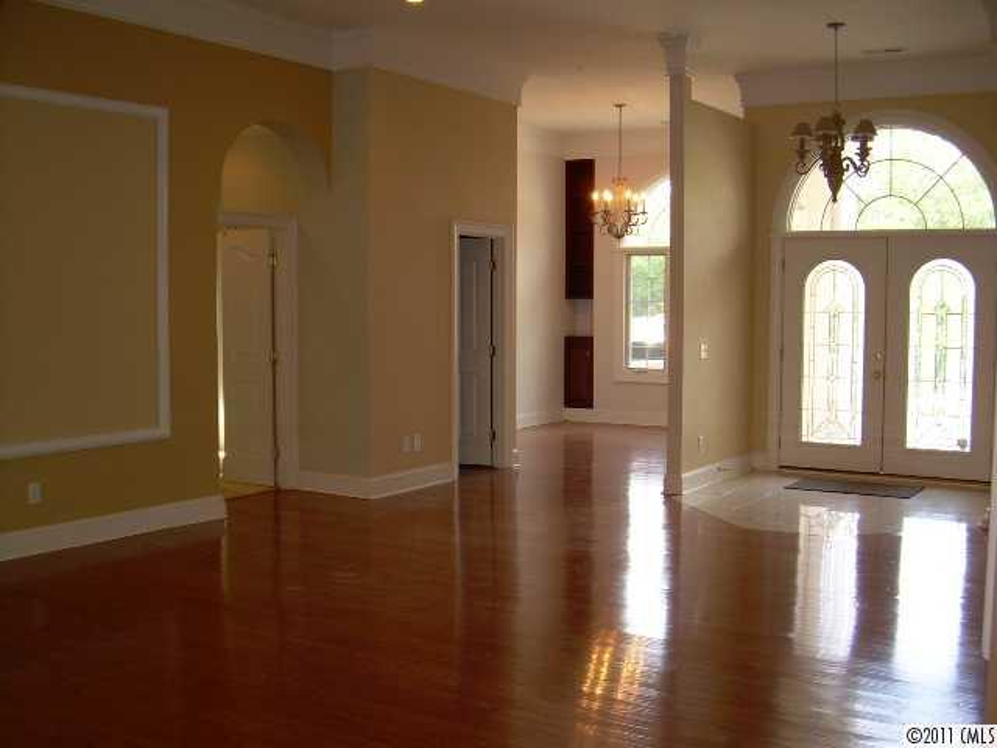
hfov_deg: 49.0
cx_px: 498
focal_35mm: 38
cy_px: 374
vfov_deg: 37.7
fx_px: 1094
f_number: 2.8
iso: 50
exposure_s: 1/30
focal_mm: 6.3
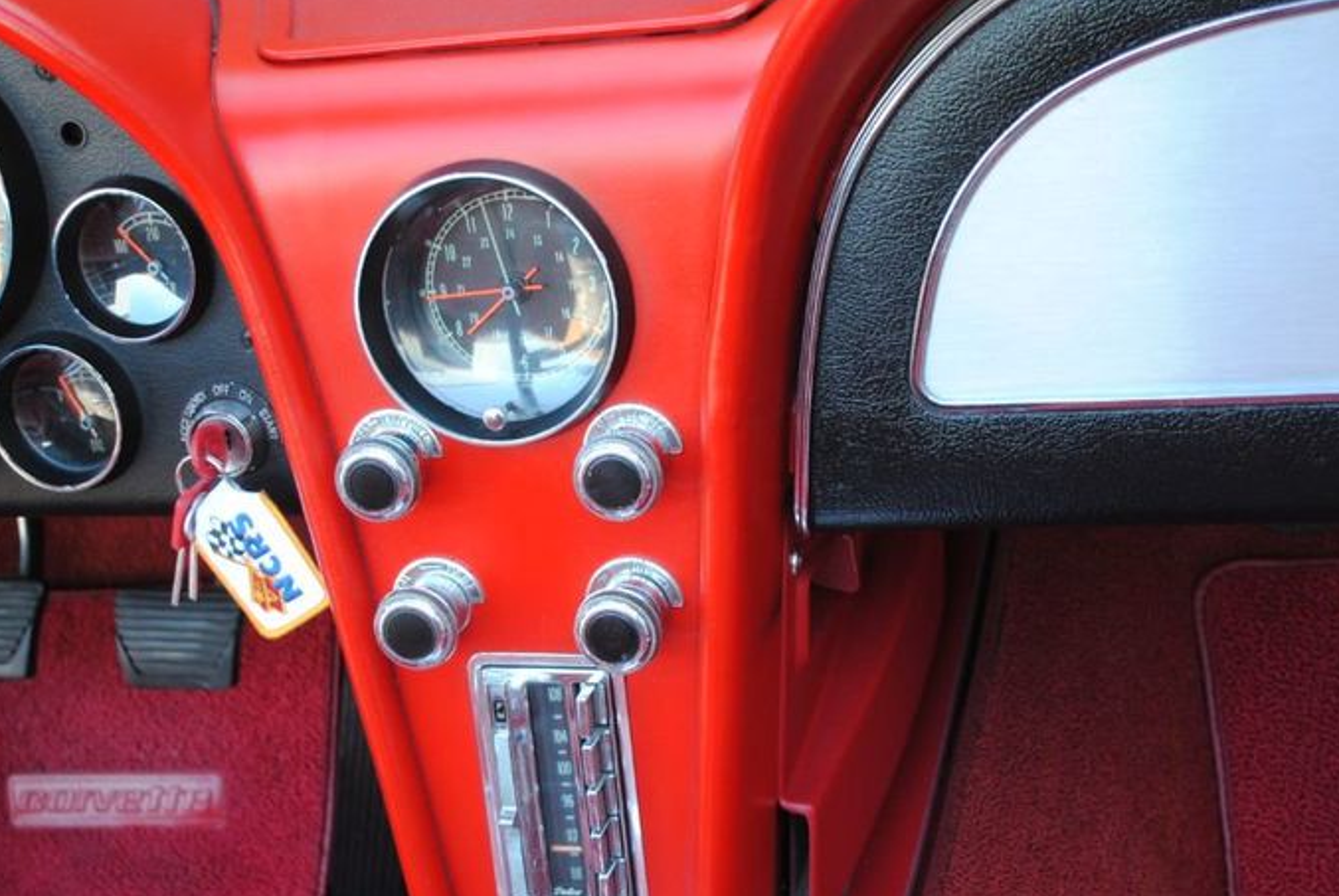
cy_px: 538
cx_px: 653
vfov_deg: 23.0
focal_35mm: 59
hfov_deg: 33.9
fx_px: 2197
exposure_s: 1/40
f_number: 4.2
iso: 200
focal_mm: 26
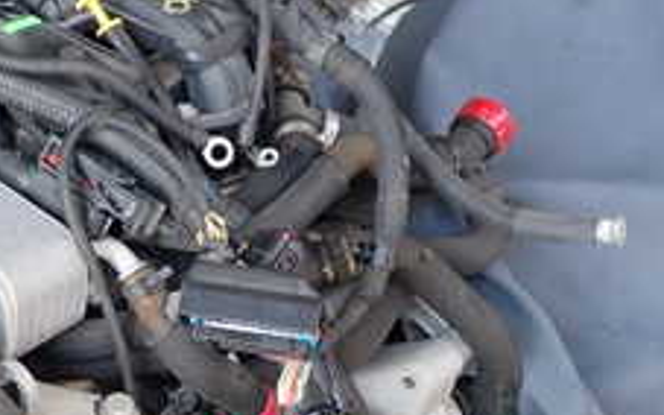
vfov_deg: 15.4
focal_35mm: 84
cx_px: 146
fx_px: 1520
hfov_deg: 24.3
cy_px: 368
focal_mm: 5.4
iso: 200
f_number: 2.3
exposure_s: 1/125
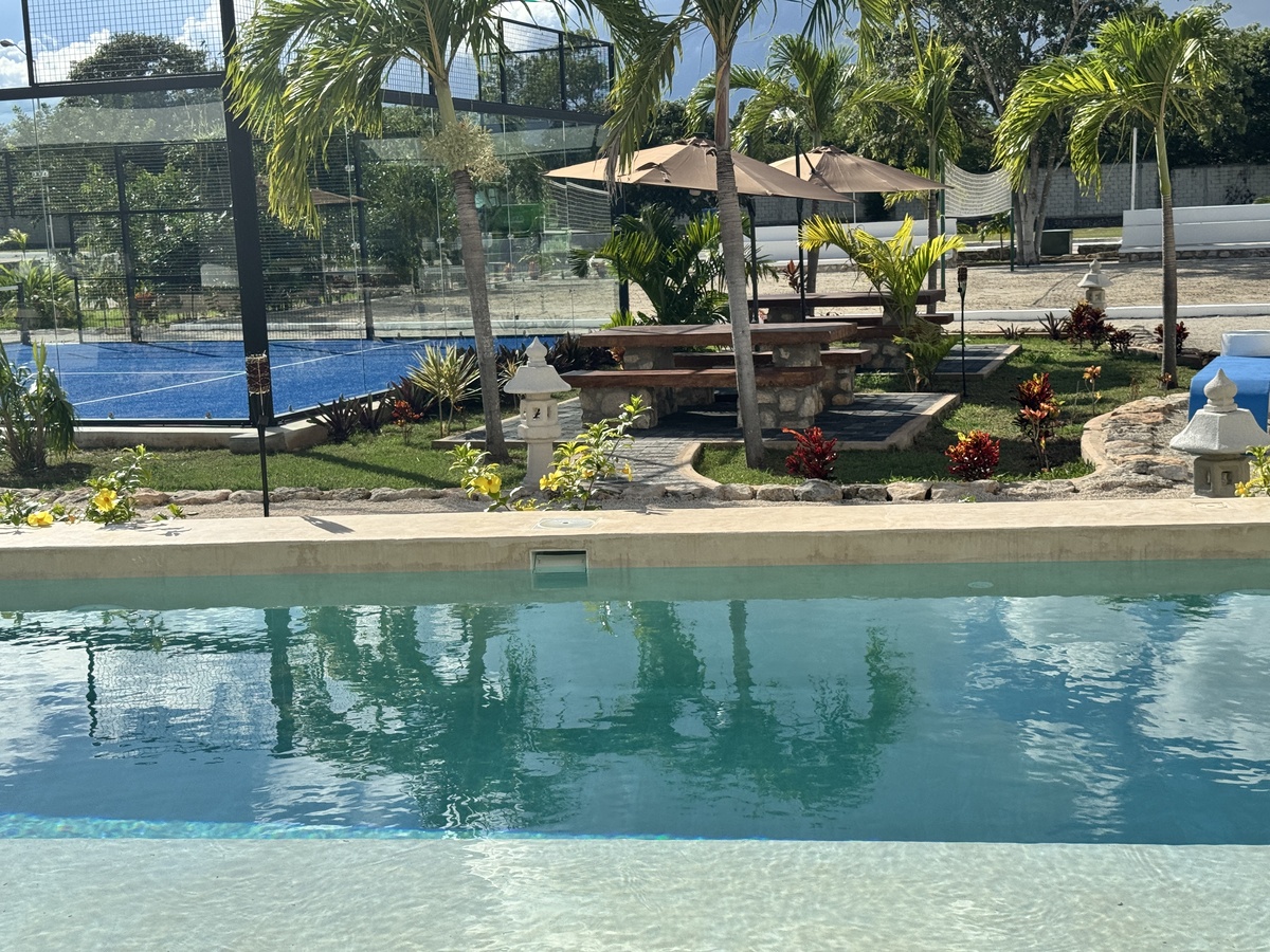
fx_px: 1761
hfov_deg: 39.7
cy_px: 476
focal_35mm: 48
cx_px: 635
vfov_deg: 30.3
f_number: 1.78
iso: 64
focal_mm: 6.76
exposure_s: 1/7092
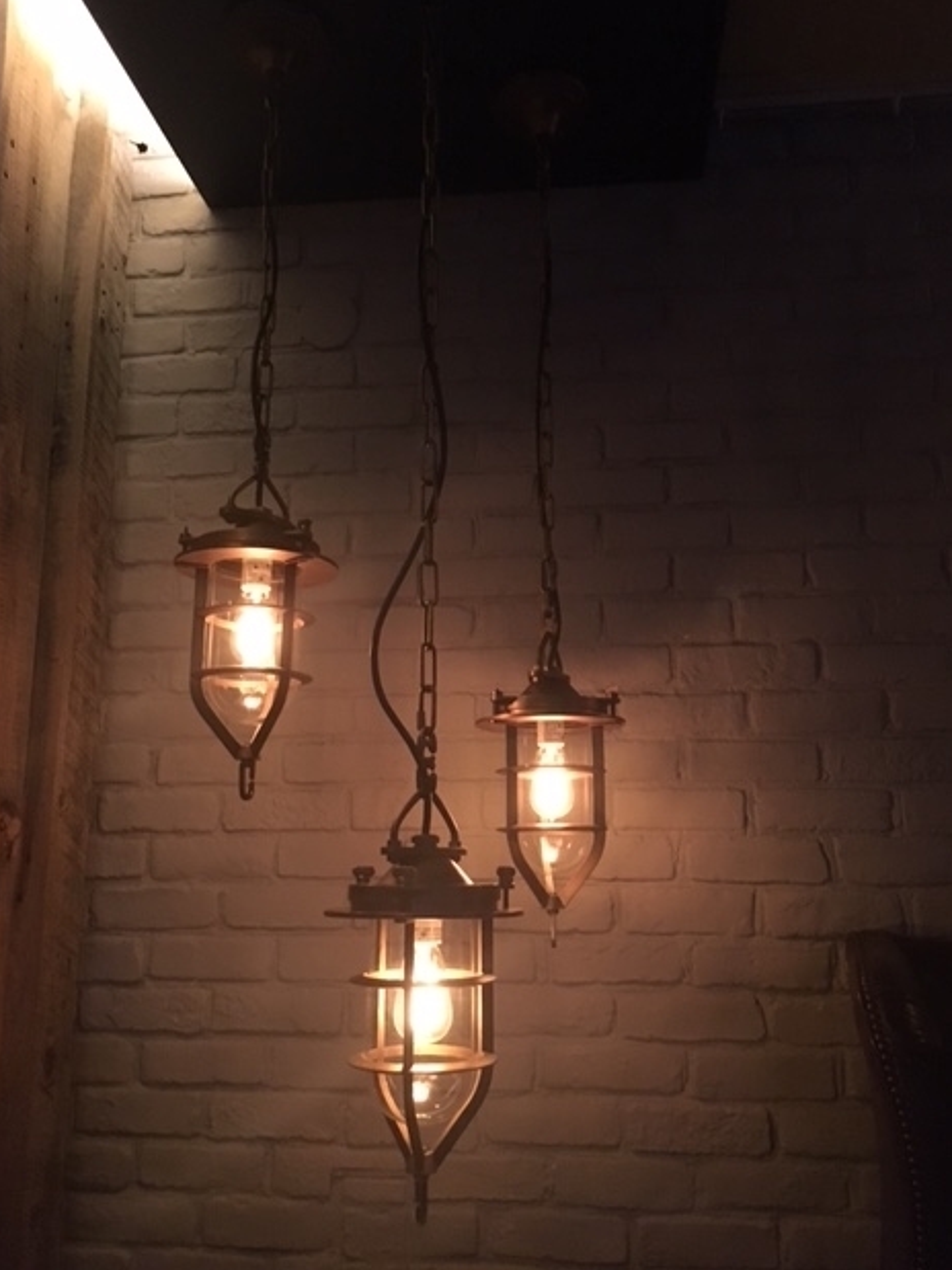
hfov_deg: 46.8
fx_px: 1100
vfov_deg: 60.0
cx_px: 486
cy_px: 616
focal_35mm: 30
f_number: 2.2
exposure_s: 1/15
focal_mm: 4.15
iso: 320
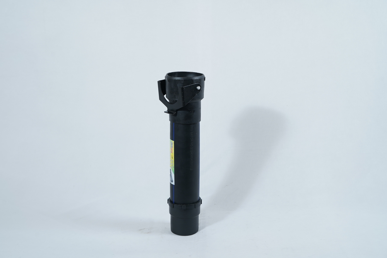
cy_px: 129
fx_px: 581
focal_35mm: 54
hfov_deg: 36.9
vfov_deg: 25.1
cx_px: 194
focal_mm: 54
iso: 500
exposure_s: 1/100
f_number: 8
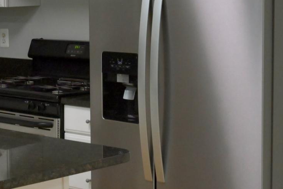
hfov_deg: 17.6
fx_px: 849
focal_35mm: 108
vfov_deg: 12.7
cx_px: -94
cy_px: 63
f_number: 9
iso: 6400
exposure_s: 1/125
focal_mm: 39
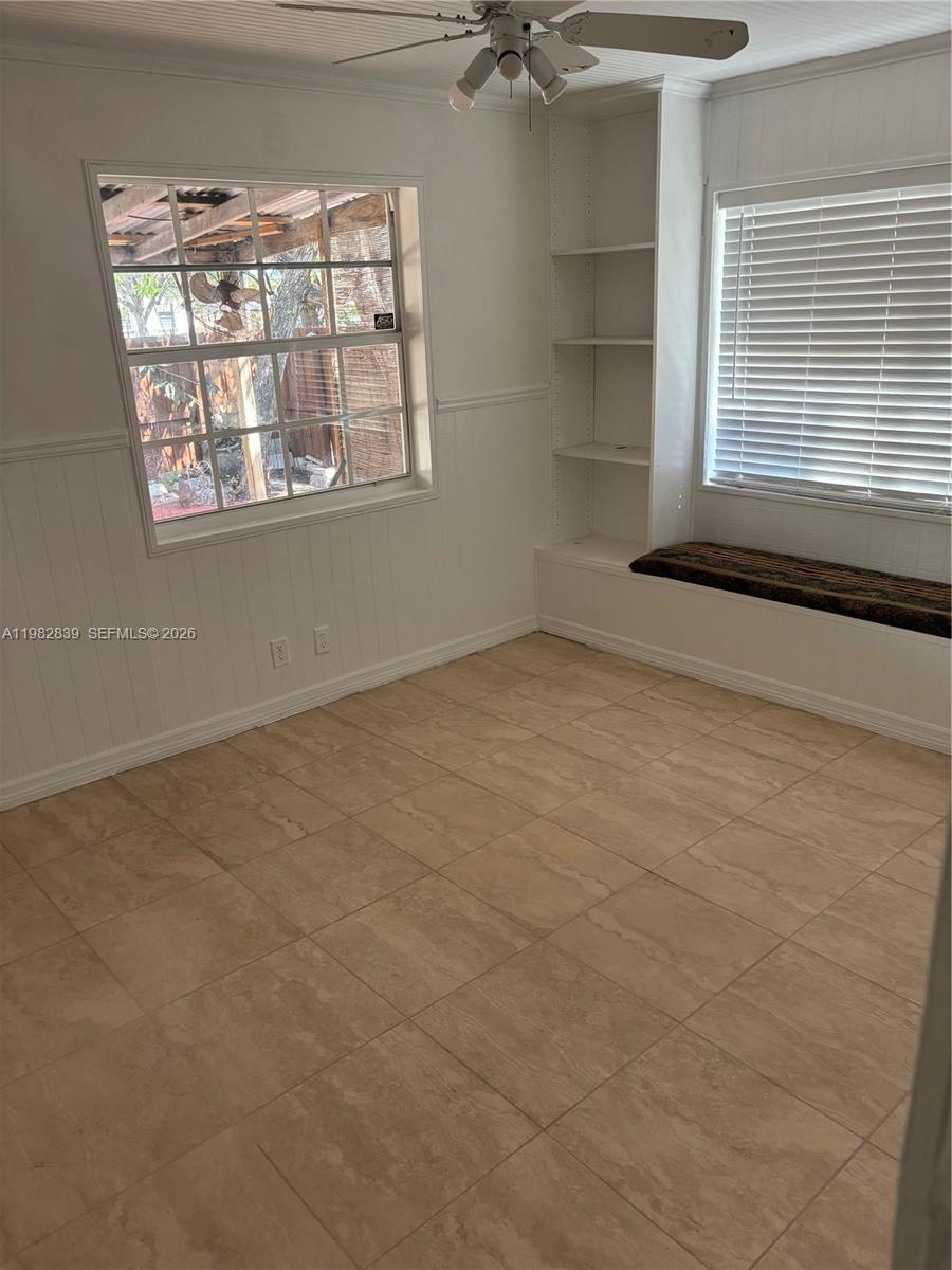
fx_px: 953
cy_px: 635
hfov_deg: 53.1
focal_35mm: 26
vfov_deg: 67.3
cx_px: 476
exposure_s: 1/121
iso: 100
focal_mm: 5.96
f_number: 1.6
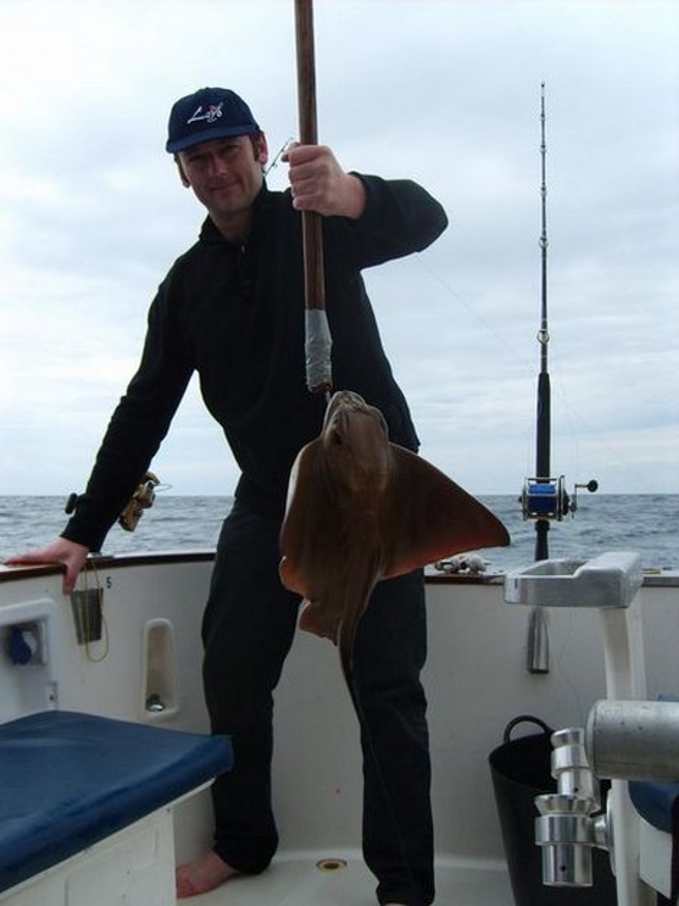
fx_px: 916
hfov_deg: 40.7
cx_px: 340
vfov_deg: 52.6
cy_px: 453
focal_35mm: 35
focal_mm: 5.8
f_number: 2.8
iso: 50
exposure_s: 1/750
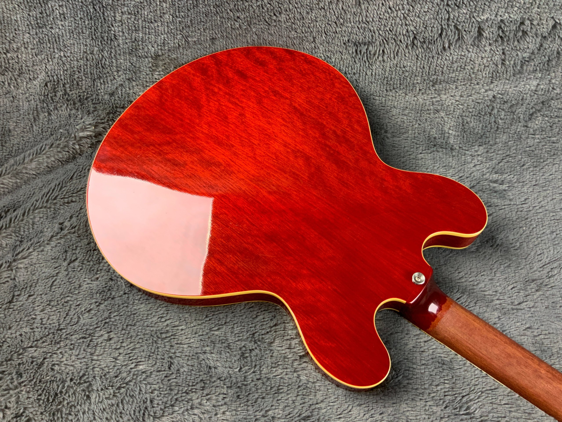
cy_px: 211
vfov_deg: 48.2
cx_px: 281
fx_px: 471
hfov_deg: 61.7
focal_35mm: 29
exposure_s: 1/50
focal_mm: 3
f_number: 1.8
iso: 100
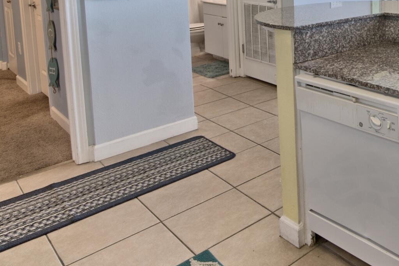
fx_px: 388
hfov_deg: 43.6
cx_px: 428
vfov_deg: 34.0
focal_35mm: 35
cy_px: -9
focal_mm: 12
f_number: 8
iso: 500
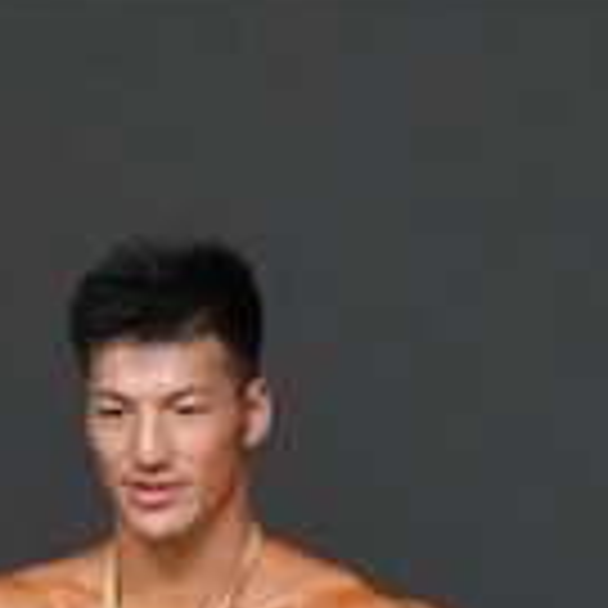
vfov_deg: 1.0
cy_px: 1144
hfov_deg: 1.0
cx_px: 786
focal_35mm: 1686
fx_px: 33503
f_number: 5.6
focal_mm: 230
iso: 5000
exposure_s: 1/400
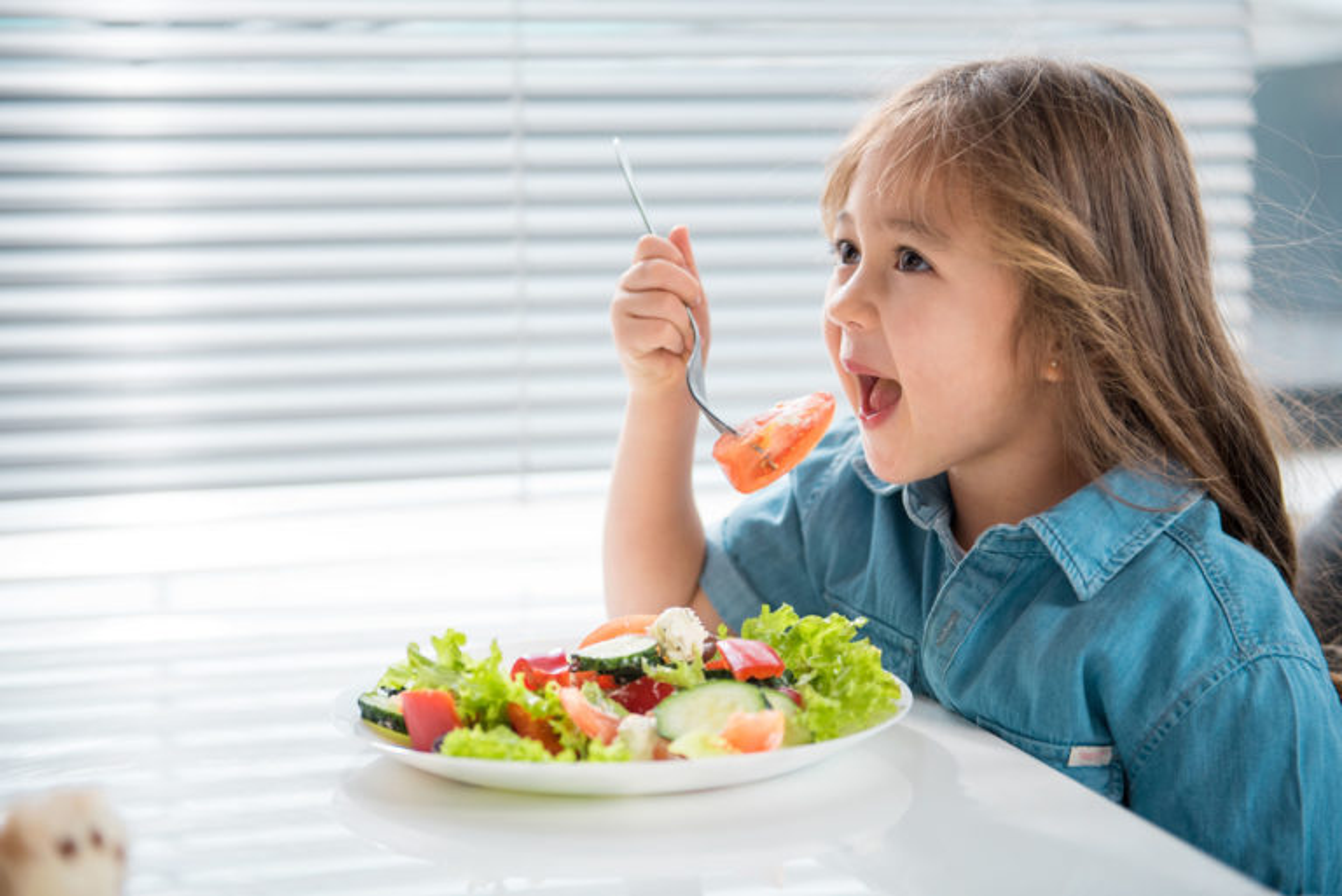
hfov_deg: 33.4
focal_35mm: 60
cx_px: 671
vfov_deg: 22.7
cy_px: 448
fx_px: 2238
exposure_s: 1/100
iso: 400
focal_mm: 60
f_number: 2.8
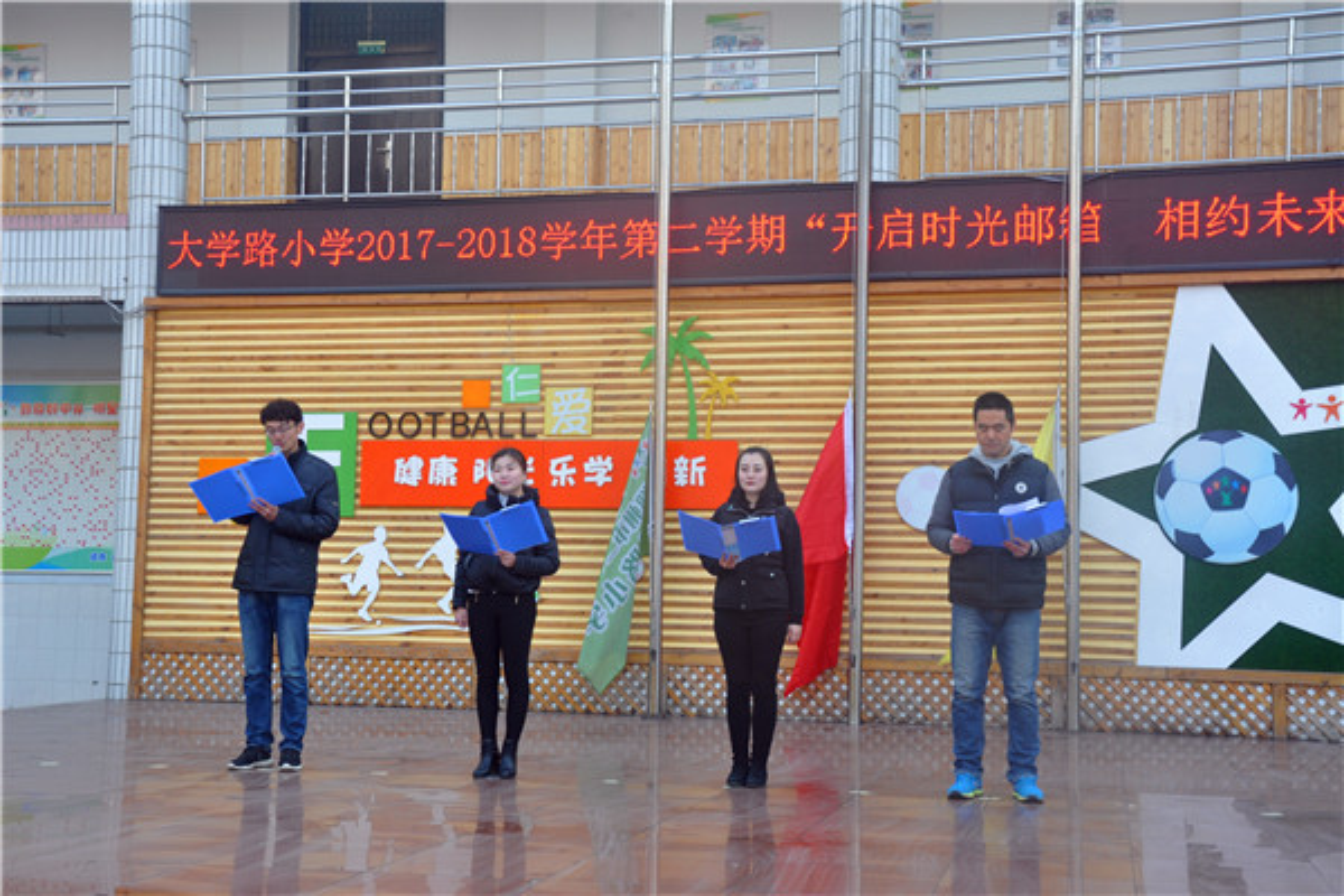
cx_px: 672
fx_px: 1792
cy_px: 448
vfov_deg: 28.1
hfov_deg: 41.1
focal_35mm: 48
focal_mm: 32
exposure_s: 1/60
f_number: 8
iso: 200
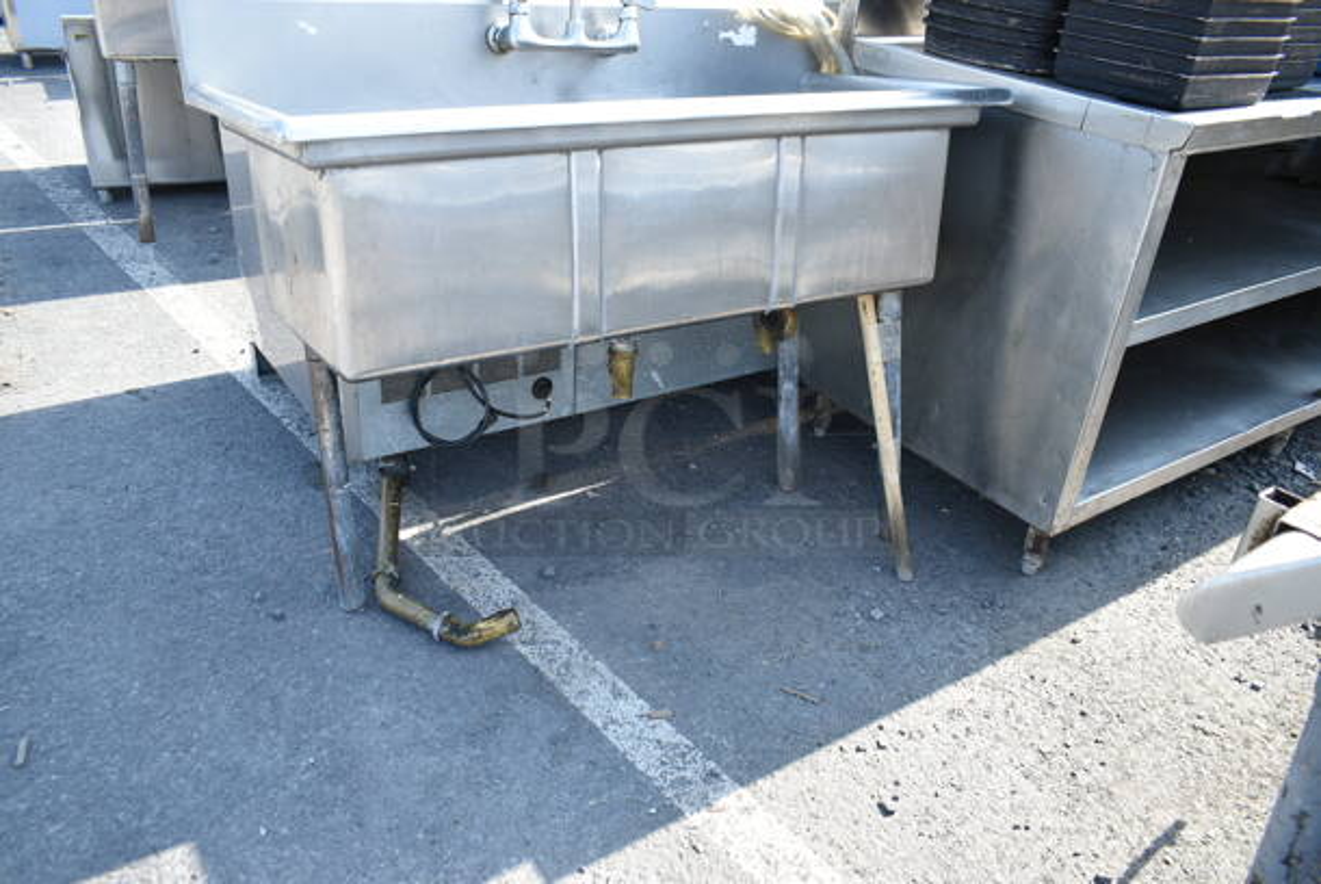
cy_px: 442
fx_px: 992
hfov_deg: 67.3
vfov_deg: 48.0
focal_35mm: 27
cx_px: 660
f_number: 5
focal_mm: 18
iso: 100
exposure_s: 1/100
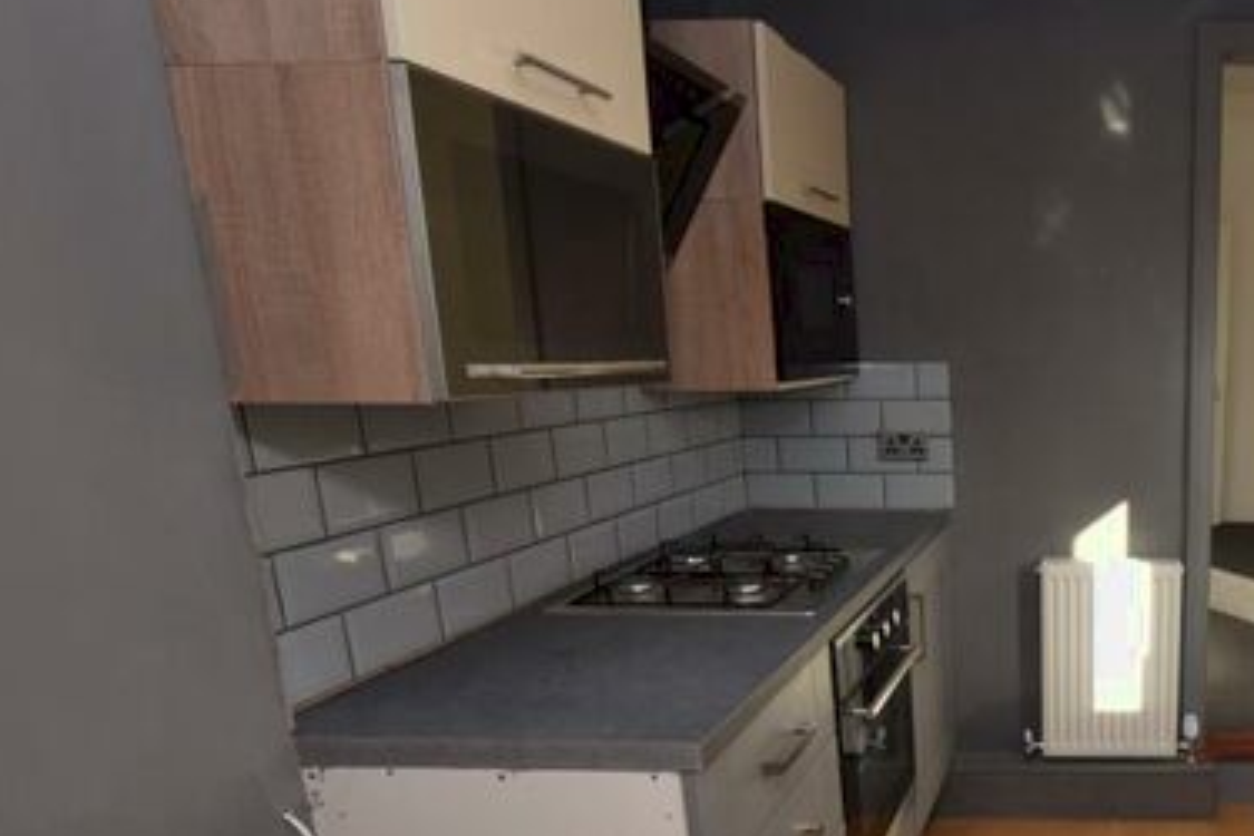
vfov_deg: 44.9
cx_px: 1093
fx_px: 975
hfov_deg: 57.6
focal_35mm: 28
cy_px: 620
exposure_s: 1/125
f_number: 5.6
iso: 220
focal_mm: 10
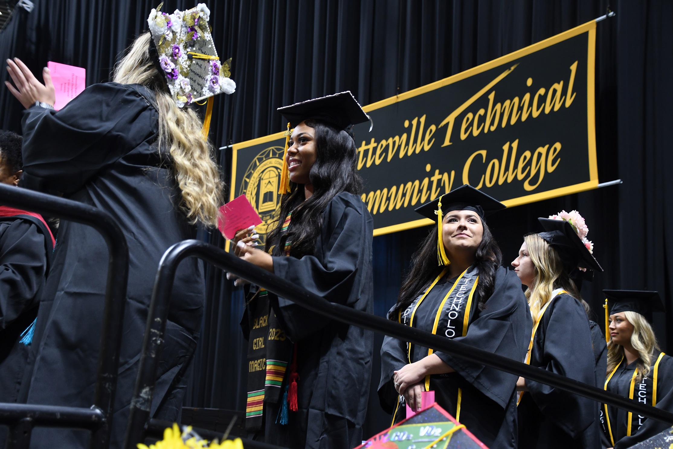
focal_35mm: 57
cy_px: 224
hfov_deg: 35.1
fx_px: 1065
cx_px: 336
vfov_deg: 23.8
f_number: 5
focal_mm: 38
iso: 1000
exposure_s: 1/80
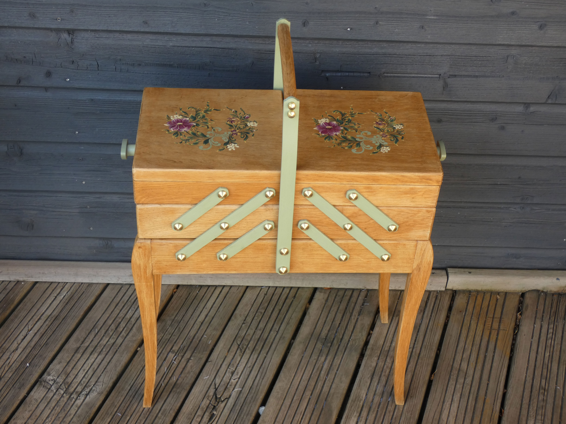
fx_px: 867
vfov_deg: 27.5
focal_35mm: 53
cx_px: 283
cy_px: 212
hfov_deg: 36.2
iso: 125
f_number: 3.9
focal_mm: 9.5
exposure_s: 1/80
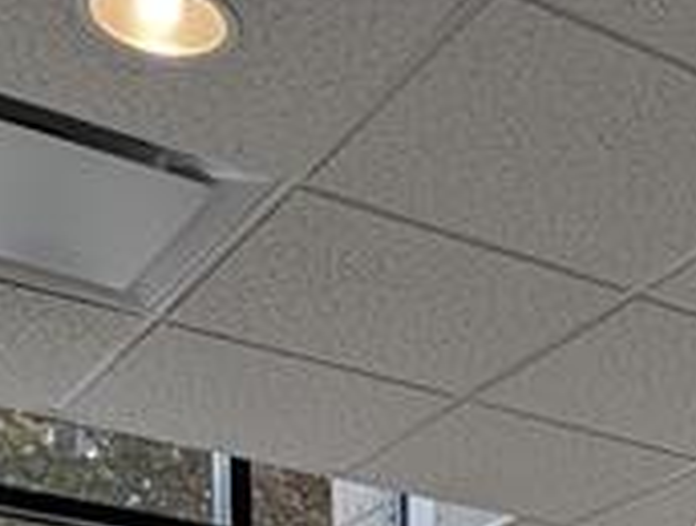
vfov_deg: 14.9
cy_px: 1121
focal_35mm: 77
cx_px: 753
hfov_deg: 23.8
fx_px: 1553
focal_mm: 1.95
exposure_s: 1/266
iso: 45
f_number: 2.2
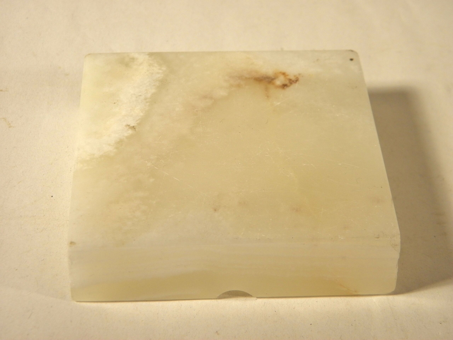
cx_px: 226
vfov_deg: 18.4
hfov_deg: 24.4
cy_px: 170
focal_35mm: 80
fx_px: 1047
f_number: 4.4
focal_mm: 14.3
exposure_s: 1/50
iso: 160
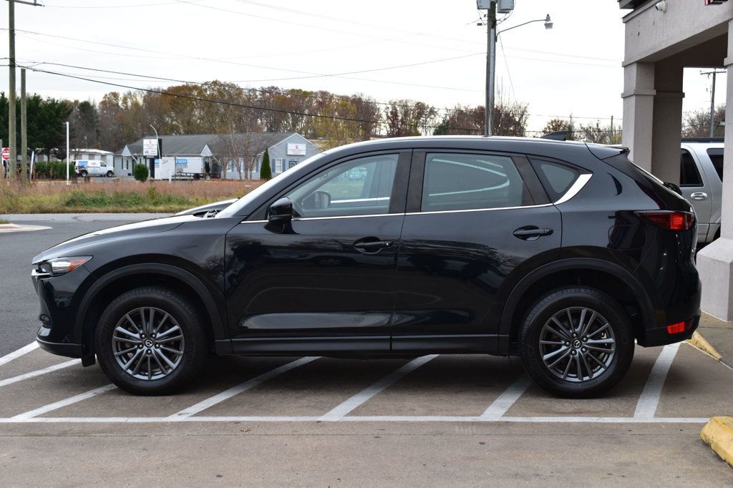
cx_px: 366
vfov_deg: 25.0
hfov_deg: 36.9
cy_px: 244
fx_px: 1099
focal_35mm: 54
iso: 400
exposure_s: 1/100
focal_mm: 36
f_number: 9
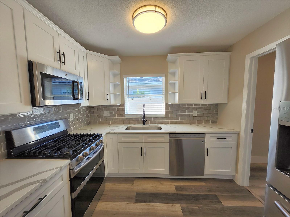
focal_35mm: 13
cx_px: 145
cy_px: 108
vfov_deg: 89.9
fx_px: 109
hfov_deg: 106.2
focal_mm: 1.74
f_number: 2.2
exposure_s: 1/120
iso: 80
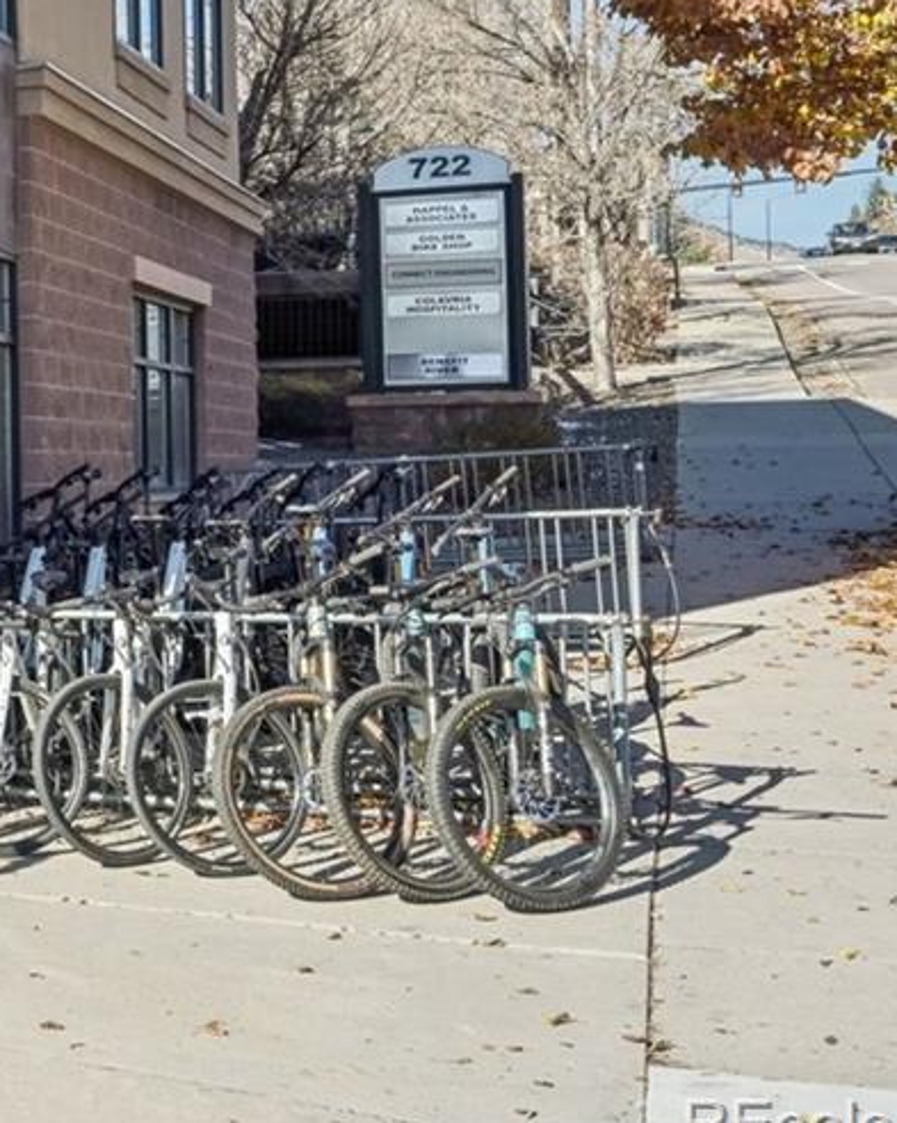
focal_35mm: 60
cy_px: -46
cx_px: -774
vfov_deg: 29.3
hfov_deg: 18.8
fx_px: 1977
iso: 100
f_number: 8
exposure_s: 1/250
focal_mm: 19.5
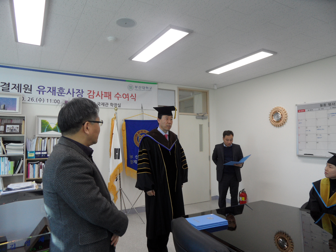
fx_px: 233
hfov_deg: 71.6
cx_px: 168
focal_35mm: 24
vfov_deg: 56.8
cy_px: 126
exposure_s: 1/45
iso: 100
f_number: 3.2
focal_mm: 3.9
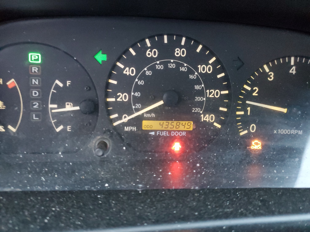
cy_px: 116
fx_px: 233
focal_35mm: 26
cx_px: 155
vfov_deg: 53.1
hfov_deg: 67.3
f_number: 1.5
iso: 469
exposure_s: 1/15
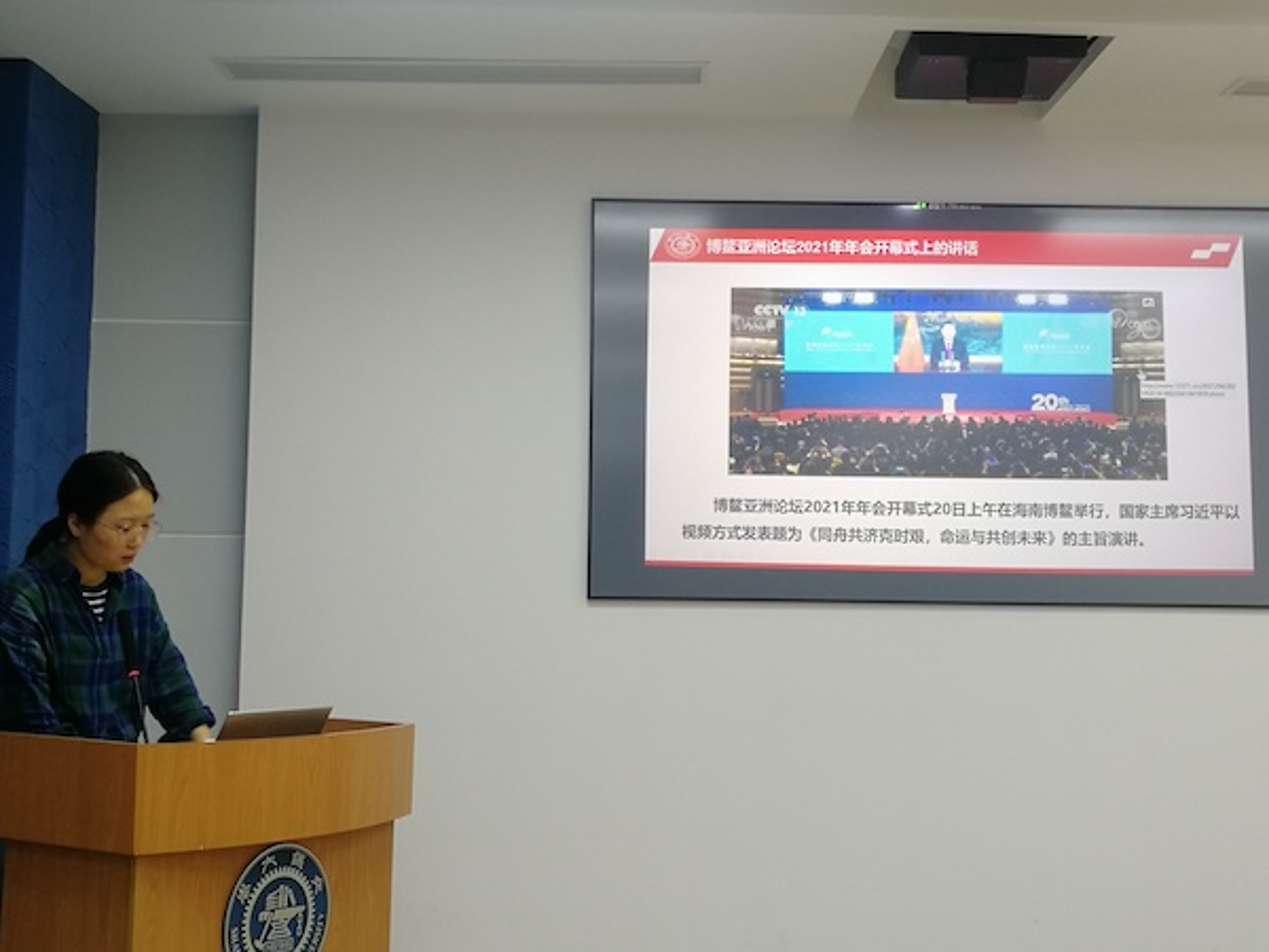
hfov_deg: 44.8
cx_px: 634
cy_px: 476
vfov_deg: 34.3
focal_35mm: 42
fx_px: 1540
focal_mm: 3.95
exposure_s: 1/50
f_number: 2.2
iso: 200
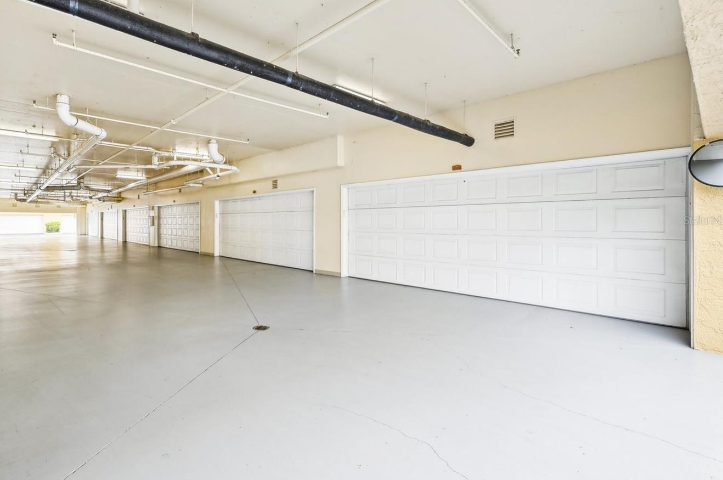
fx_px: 341
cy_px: 220
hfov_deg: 92.3
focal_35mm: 17
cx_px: 293
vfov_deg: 70.2
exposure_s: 1/100
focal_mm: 14
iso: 400
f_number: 8
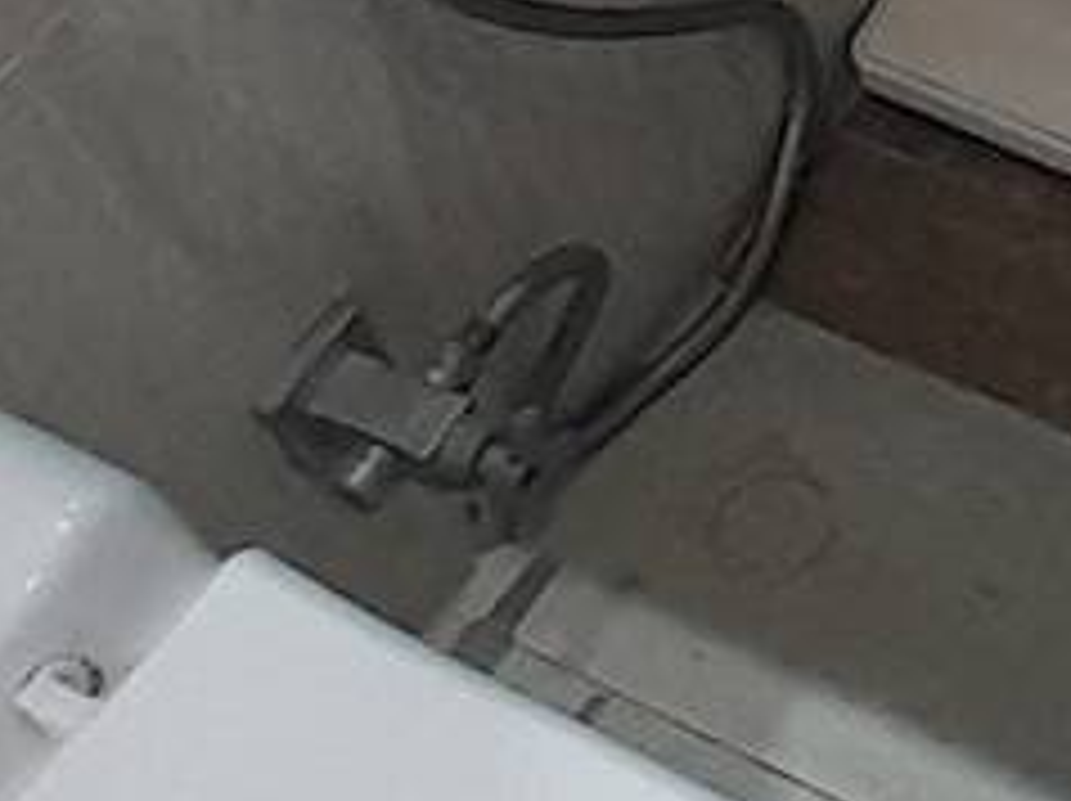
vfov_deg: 13.7
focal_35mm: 103
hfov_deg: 17.1
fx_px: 3184
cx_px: 1647
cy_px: -324
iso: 80
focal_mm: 1.46
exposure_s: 1/40
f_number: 2.2
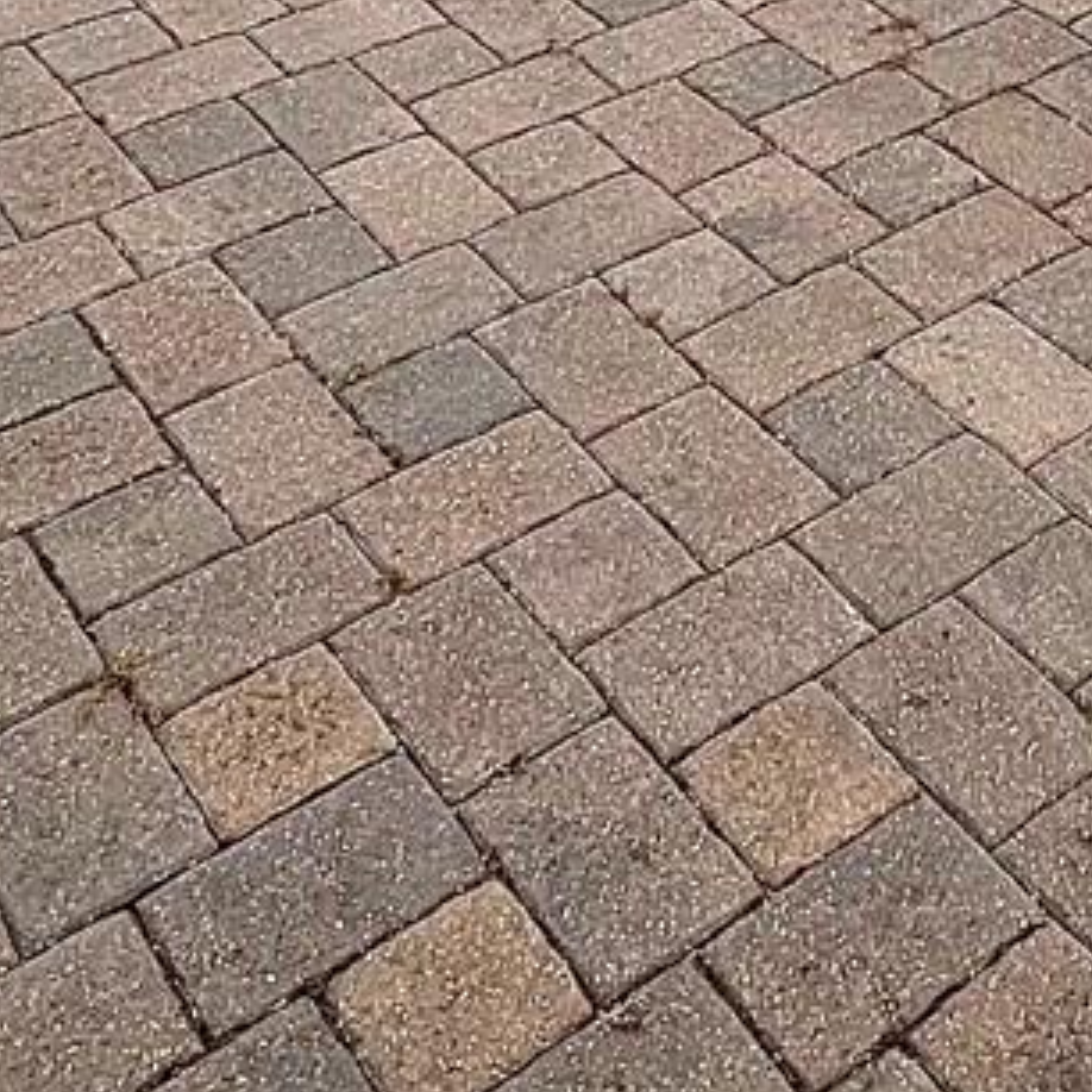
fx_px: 2141
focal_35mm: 60
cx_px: 985
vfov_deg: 22.4
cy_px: -635
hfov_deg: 27.6
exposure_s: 1/1277
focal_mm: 1.57
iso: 32
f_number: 1.8
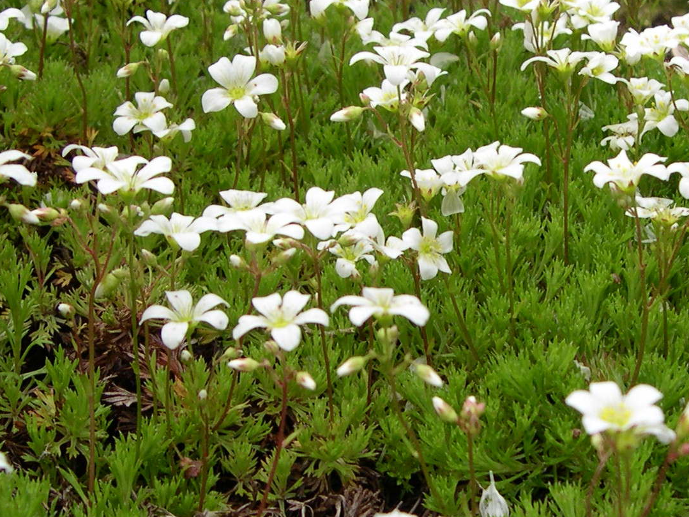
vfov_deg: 18.4
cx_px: 406
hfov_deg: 24.4
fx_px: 1592
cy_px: 260
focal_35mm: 80
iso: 100
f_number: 2.8
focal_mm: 8
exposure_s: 1/583
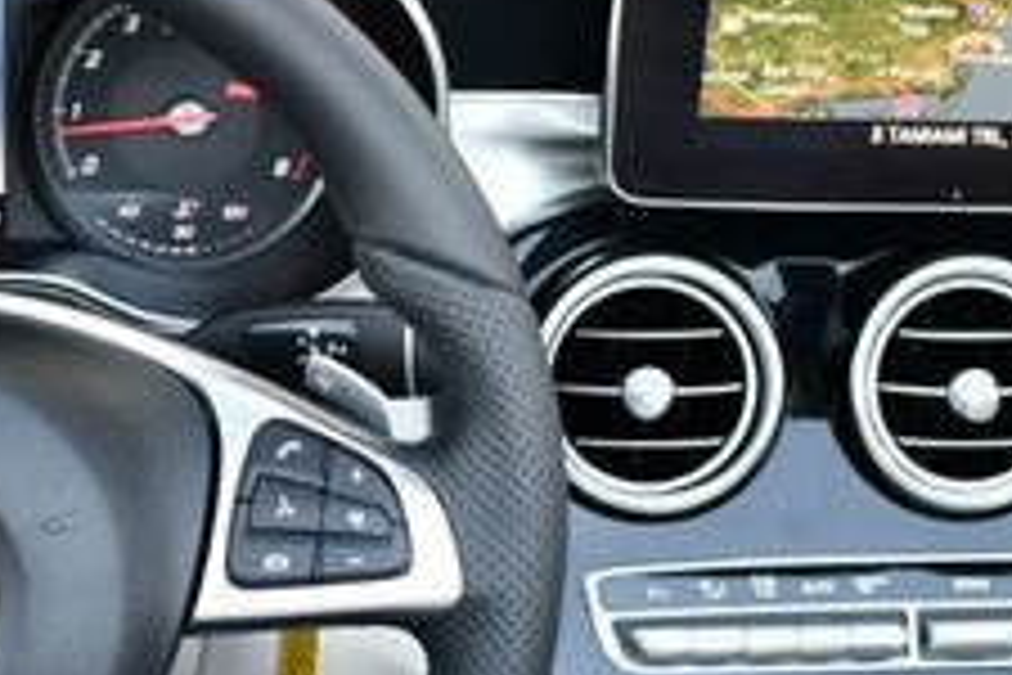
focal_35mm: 114
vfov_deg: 11.9
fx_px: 3204
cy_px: 605
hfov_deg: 17.9
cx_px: 396
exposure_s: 1/250
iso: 720
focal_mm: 20
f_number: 3.8
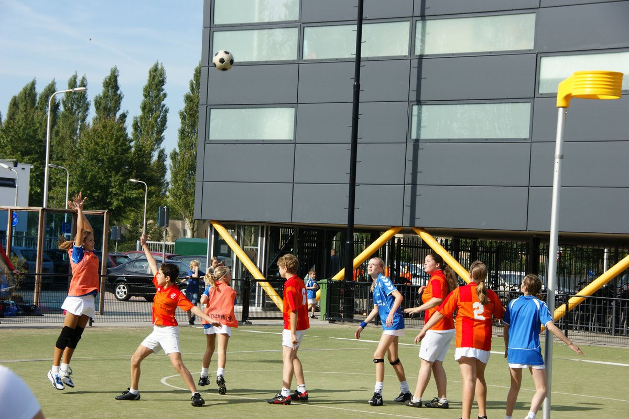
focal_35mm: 90
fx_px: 1572
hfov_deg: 22.6
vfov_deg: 15.2
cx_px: 314
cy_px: 210
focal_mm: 60
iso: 200
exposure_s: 1/400
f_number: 9
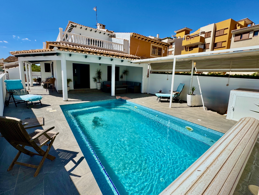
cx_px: 130
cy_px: 98
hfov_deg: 102.1
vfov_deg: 85.7
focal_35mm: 14
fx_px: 105
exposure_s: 1/2415
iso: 50
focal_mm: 2.22
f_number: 2.2
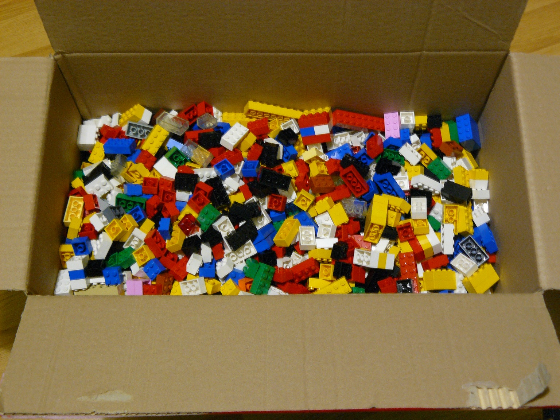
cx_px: 280
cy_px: 210
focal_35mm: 52
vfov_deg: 28.0
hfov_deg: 36.8
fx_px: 841
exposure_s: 1/2.5
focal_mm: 8.7
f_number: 2.8
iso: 200
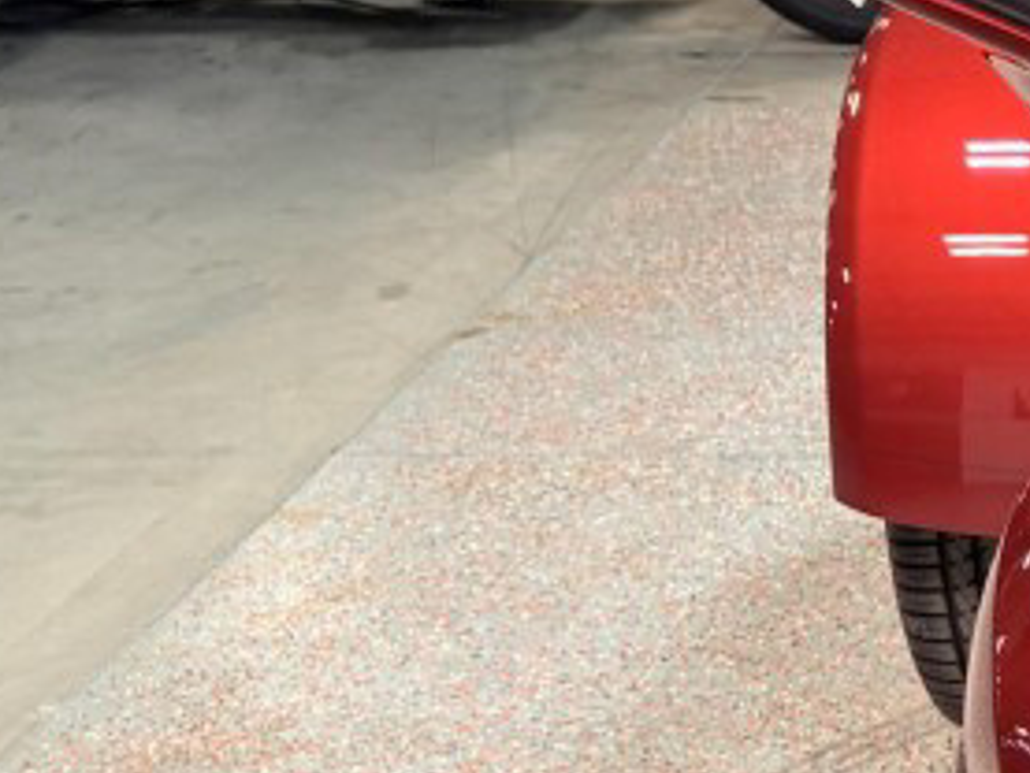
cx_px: 1660
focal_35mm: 100
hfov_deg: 17.2
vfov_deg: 14.6
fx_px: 2977
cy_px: 732
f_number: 1.6
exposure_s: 1/120
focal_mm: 5.96
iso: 64
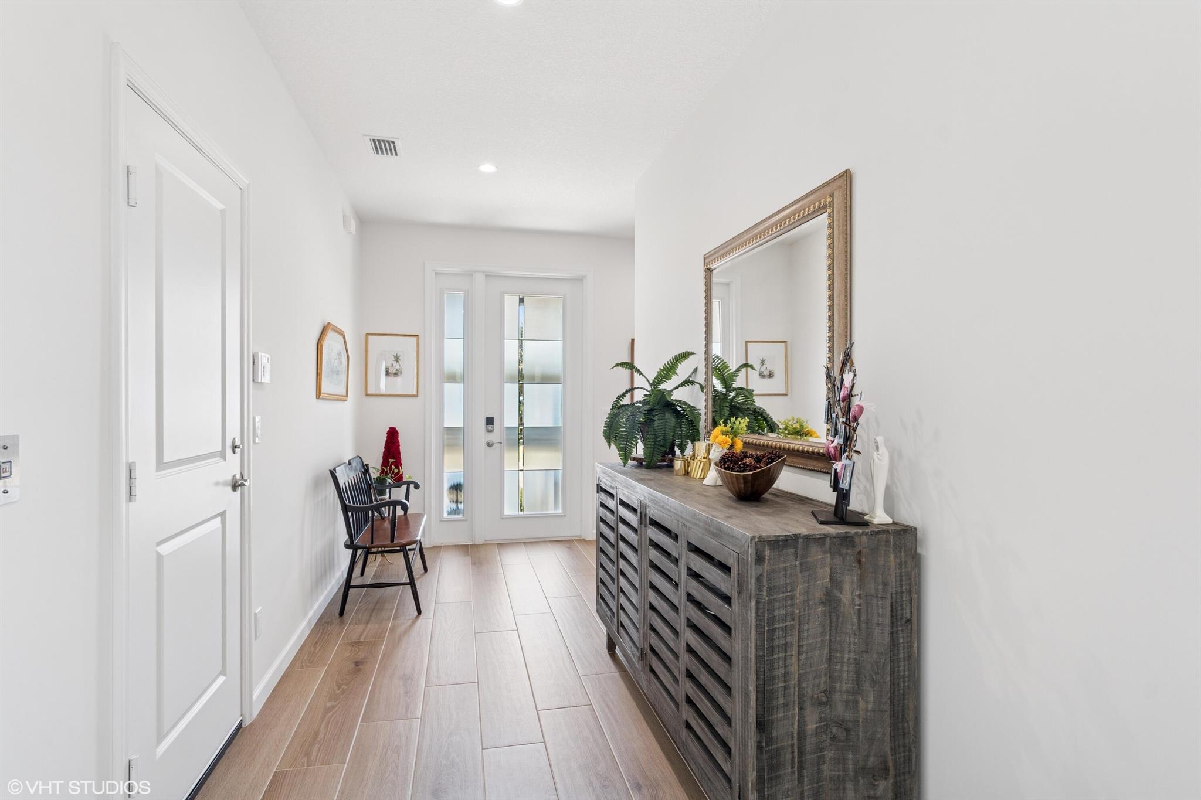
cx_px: 600
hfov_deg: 90.0
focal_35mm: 18
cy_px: 400
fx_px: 600
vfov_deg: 67.4
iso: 200
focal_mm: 12
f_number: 9
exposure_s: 1/20
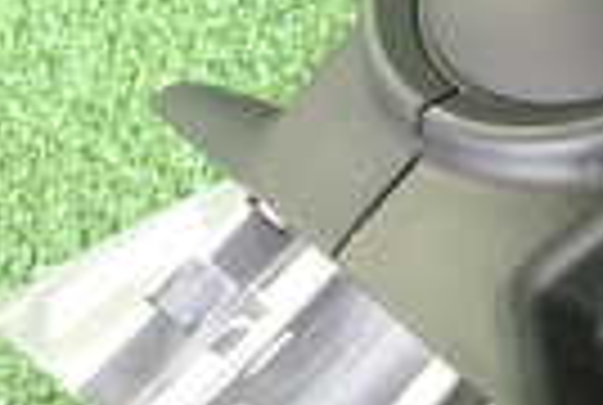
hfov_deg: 15.0
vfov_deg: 11.9
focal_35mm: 116
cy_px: 198
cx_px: 1125
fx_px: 1947
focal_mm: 4.5
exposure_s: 1/30
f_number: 2
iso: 400
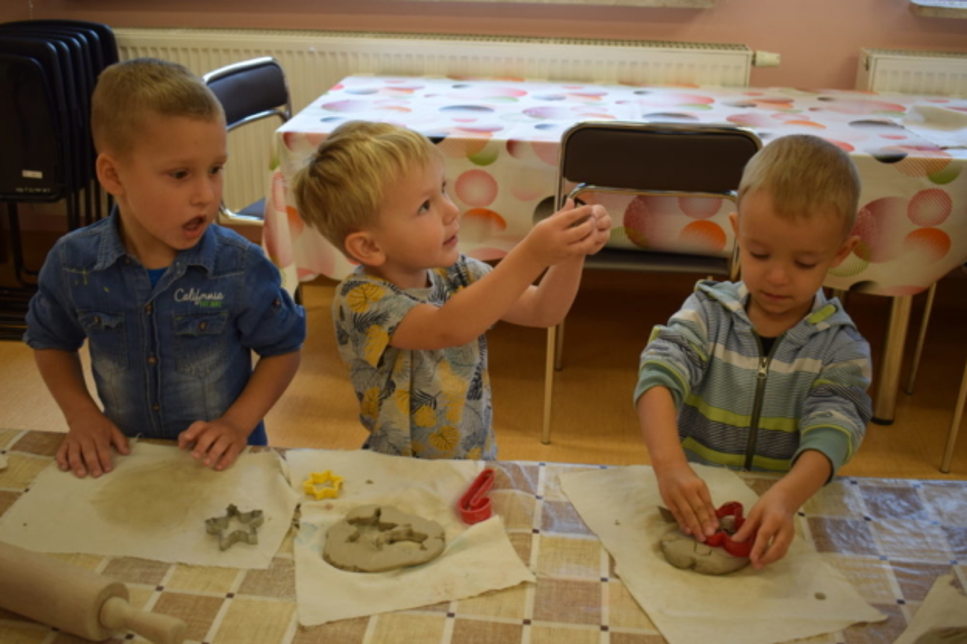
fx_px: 994
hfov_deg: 51.9
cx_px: 472
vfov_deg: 35.9
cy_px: 320
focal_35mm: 37
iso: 400
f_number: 4.5
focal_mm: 24
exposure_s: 1/80
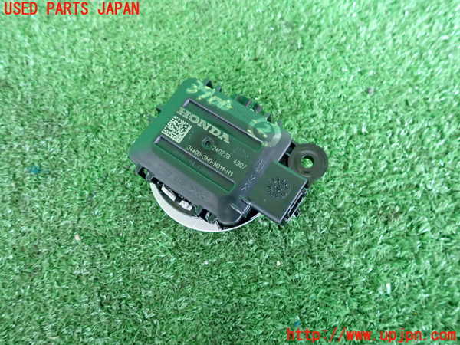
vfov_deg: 54.9
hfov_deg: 69.4
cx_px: 230
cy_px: 172
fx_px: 332
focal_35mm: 25
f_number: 2
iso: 640
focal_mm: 4.5
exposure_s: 1/30
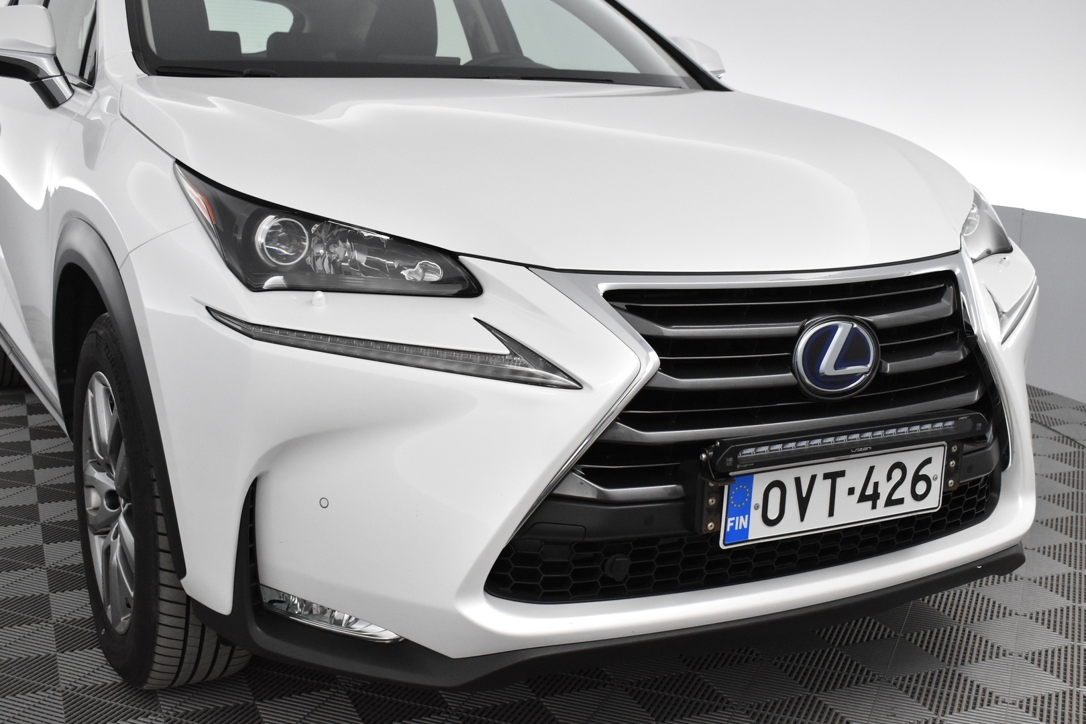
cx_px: 543
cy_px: 362
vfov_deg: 31.9
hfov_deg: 46.4
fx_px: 1267
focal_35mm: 42
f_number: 6.3
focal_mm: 28
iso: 3200
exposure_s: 1/160
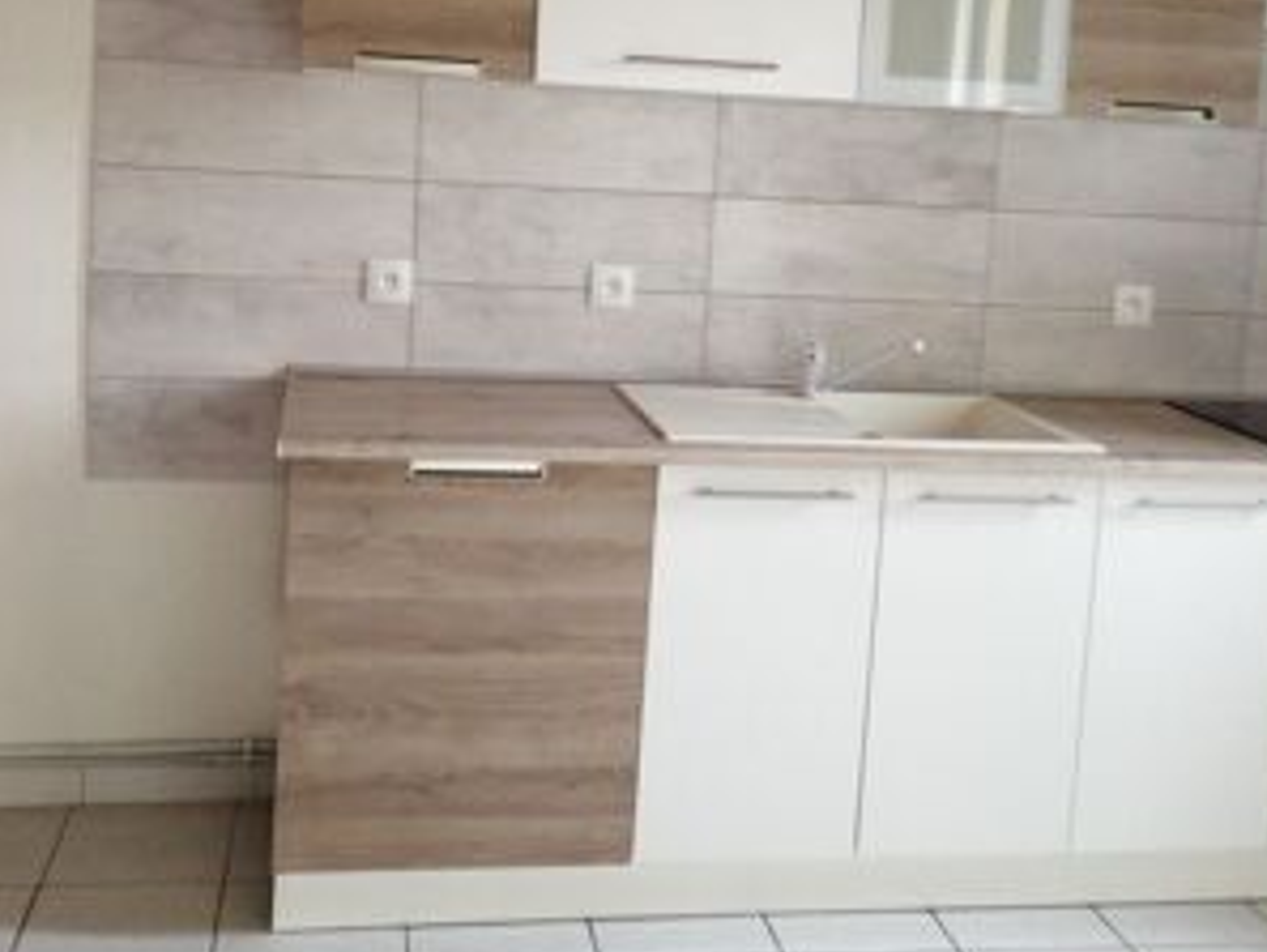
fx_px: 1538
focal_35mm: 42
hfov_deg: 44.8
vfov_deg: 33.9
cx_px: 644
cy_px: 277
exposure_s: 1/33.3
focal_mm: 3.62
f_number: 1.8
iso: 250
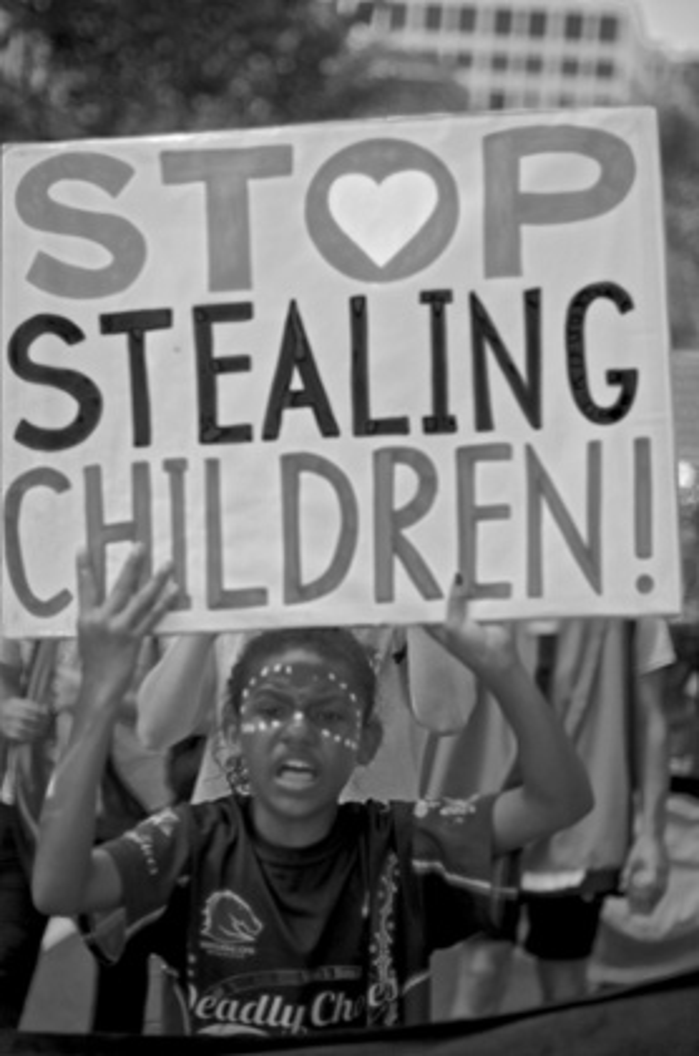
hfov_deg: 18.1
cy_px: 528
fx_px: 2195
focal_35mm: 75
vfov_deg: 27.1
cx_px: 350
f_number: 1.6
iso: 100
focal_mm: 50
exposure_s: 1/4000
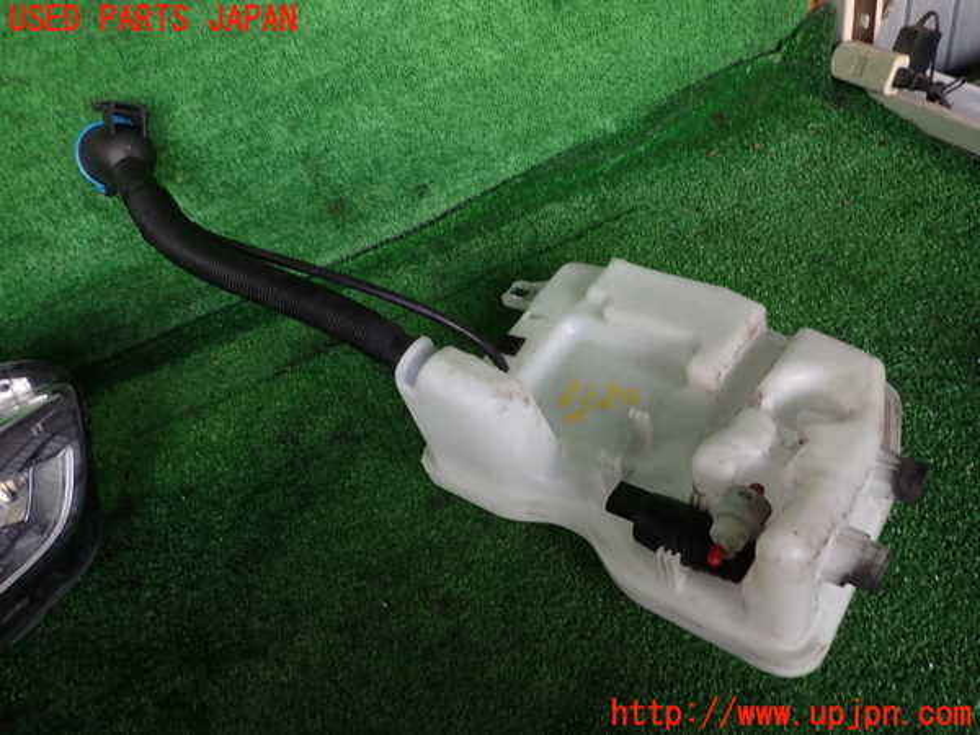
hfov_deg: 69.4
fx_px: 708
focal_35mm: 25
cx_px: 490
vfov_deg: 54.9
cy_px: 368
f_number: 2
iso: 125
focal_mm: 4.5
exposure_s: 1/60
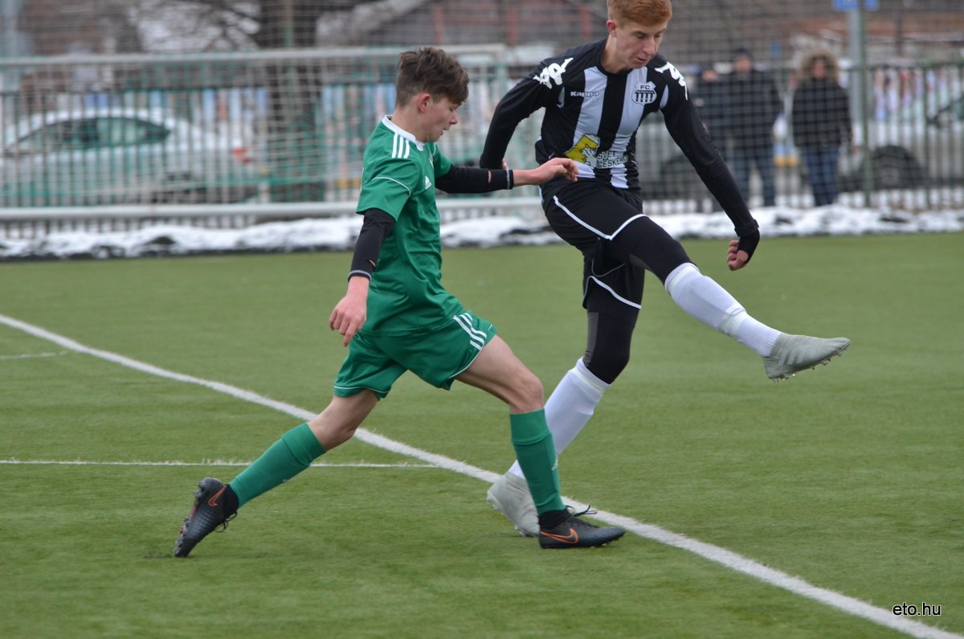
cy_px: 320
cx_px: 482
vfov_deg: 4.6
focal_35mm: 300
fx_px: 8017
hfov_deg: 6.9
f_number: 5.3
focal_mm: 200
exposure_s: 1/1000
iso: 500
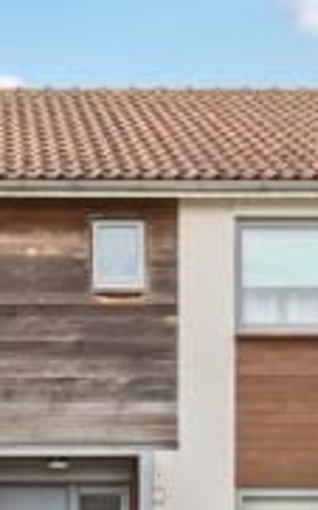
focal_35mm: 75
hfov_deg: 17.1
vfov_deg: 27.0
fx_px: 1041
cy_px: 402
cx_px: 32
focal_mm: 19
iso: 400
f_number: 8
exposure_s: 1/200
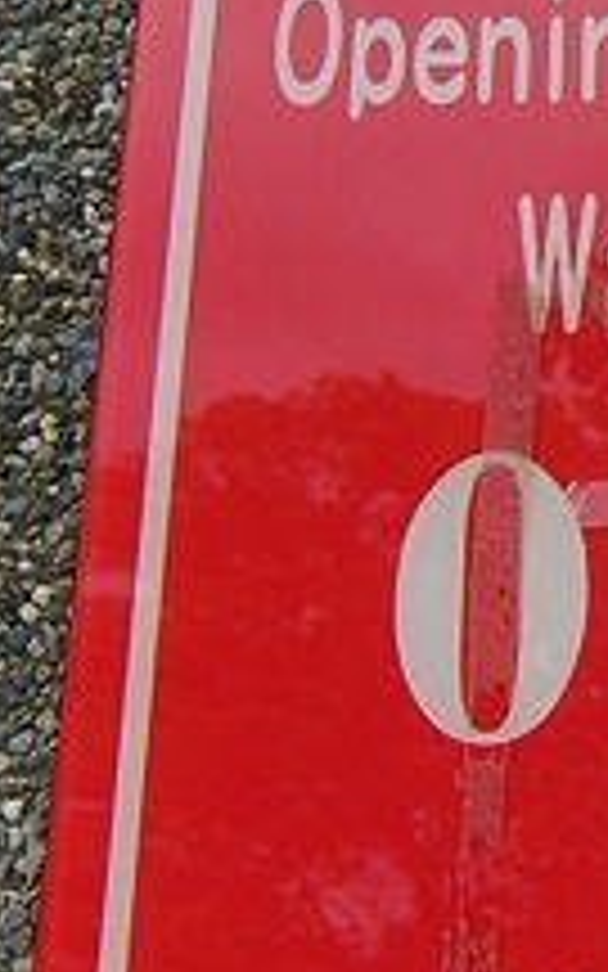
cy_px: 326
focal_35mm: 116
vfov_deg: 17.9
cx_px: 811
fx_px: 3075
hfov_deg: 11.0
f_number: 4
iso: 100
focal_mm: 16
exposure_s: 1/800
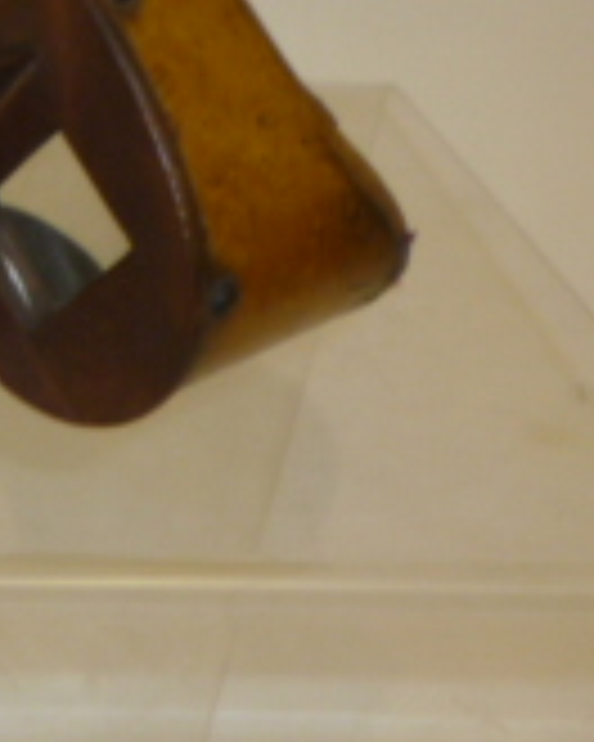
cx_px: -522
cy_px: 755
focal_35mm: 110
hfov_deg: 12.6
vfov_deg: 17.0
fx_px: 2417
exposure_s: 1/30
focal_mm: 5.2
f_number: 3.3
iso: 100
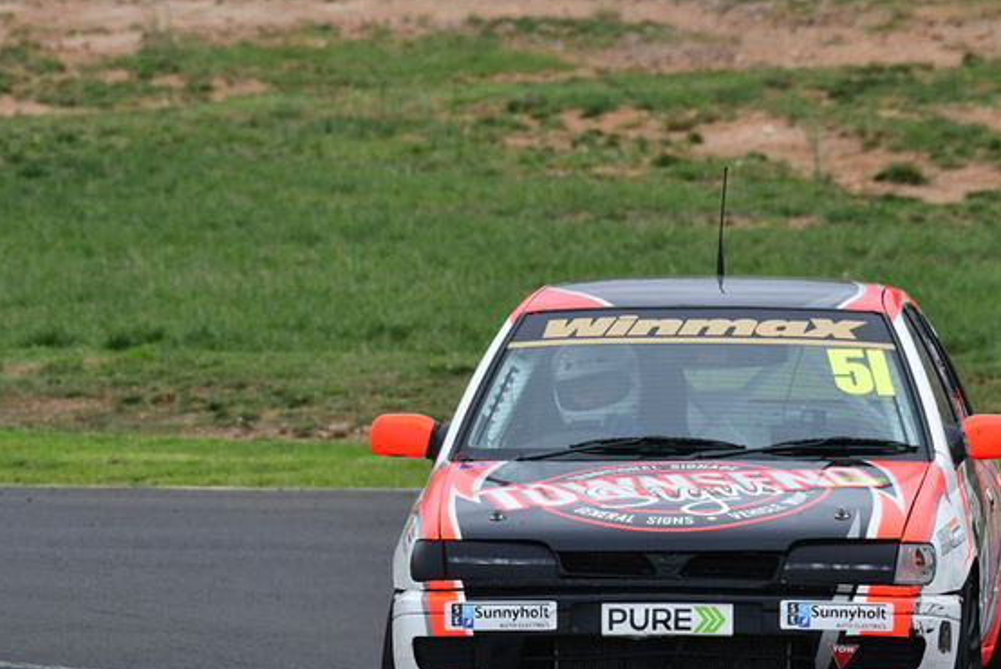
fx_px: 26511
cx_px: 603
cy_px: 436
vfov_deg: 1.4
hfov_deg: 2.2
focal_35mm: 953
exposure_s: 1/640
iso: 800
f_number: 11
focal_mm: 440
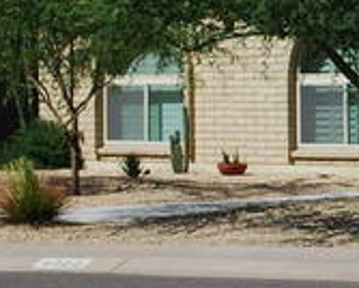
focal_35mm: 246
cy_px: 0
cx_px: 757
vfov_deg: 6.3
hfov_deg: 7.5
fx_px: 2617
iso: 100
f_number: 9
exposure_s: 1/320
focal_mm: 36
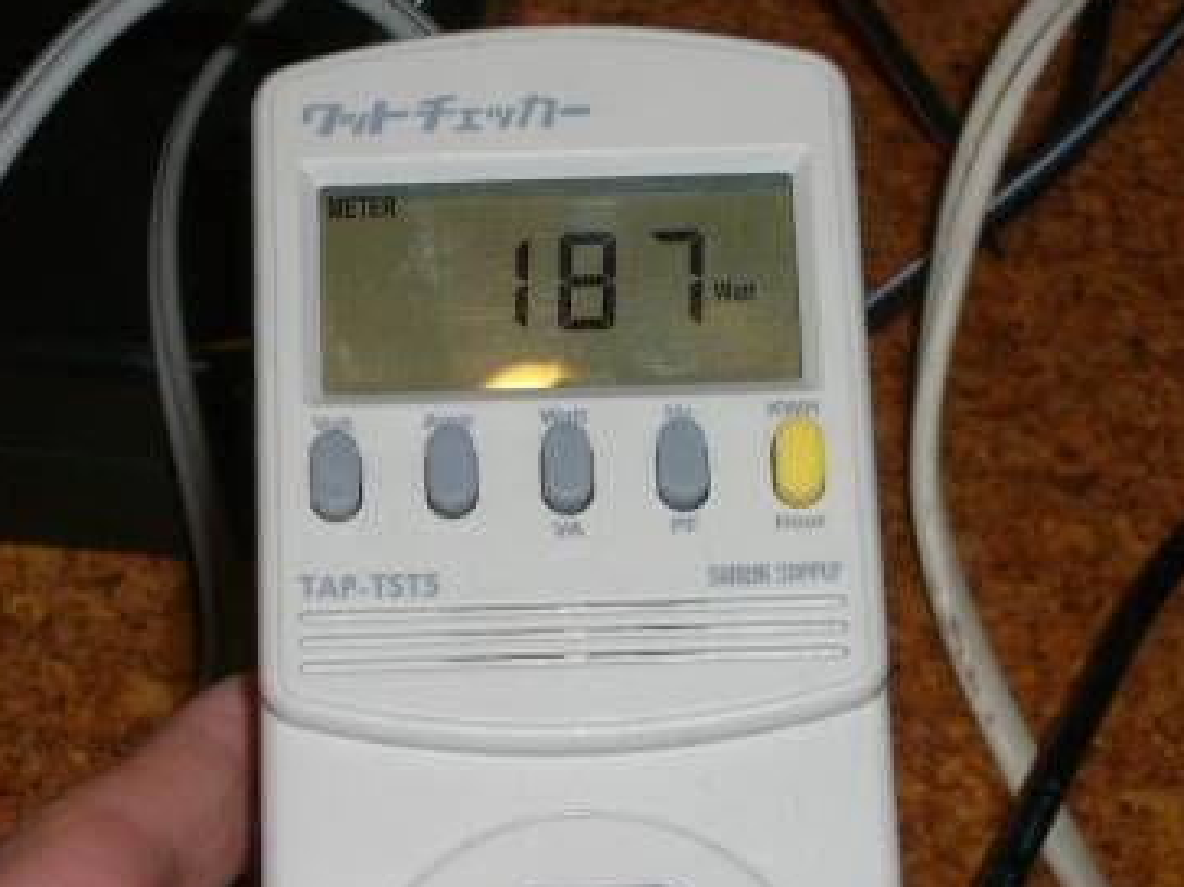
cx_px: 564
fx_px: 4445
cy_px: 476
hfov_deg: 15.2
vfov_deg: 11.4
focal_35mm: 130
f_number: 5
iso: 100
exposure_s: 1/30
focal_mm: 14.2
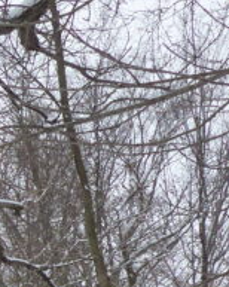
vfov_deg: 7.4
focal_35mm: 259
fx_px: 2198
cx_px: -415
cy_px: 404
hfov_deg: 5.6
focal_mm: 9.1
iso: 160
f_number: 4
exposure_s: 1/250
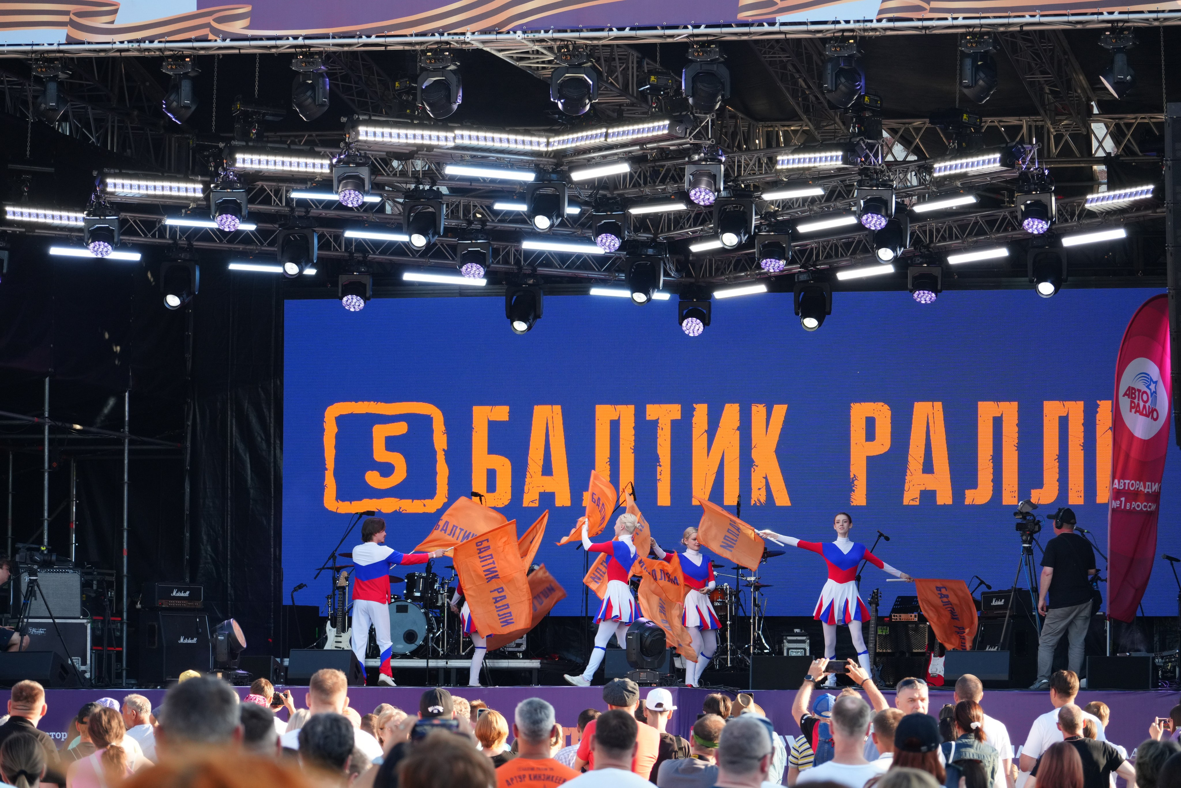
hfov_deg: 13.9
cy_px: 394
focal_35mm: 148
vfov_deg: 9.3
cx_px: 590
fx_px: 4855
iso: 800
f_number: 6.3
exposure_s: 1/400
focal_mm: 148
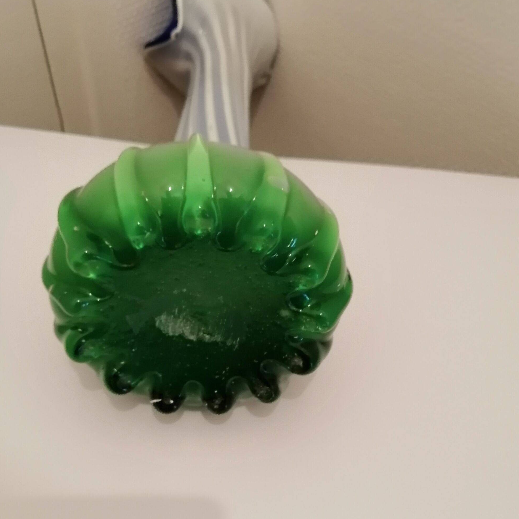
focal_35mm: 38
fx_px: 645
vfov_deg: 43.4
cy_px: 338
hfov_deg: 43.8
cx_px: 231
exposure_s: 1/33.3
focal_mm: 3.96
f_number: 1.8
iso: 250
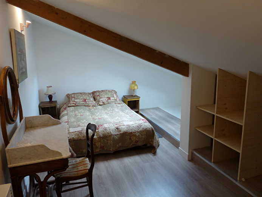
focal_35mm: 27
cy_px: 98
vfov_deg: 51.4
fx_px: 204
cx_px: 131
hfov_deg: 65.3
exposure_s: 1/30
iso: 160
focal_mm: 4.8
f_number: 2.8
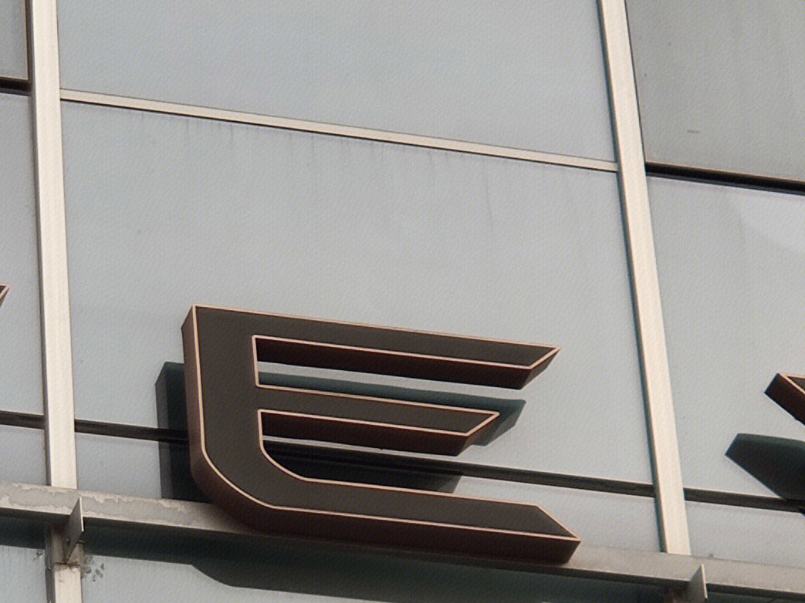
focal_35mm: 211
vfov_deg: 7.0
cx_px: 193
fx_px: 4906
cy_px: 515
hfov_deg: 9.4
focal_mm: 6.22
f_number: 2.2
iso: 100
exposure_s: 1/396
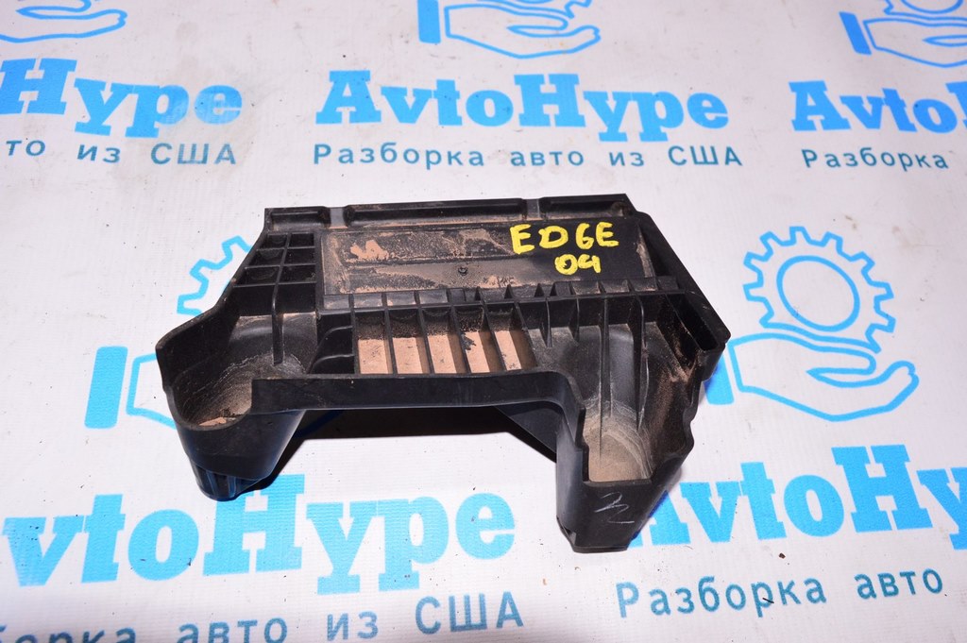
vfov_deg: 47.9
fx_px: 725
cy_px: 322
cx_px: 484
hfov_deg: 67.4
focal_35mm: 27
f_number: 8
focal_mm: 18
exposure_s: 1/200
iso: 1600
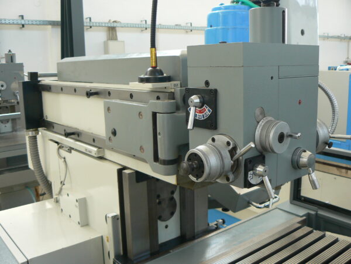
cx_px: 176
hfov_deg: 51.4
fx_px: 365
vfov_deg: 39.7
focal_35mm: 36
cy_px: 132
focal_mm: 6
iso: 100
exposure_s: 1/50
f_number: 3.2
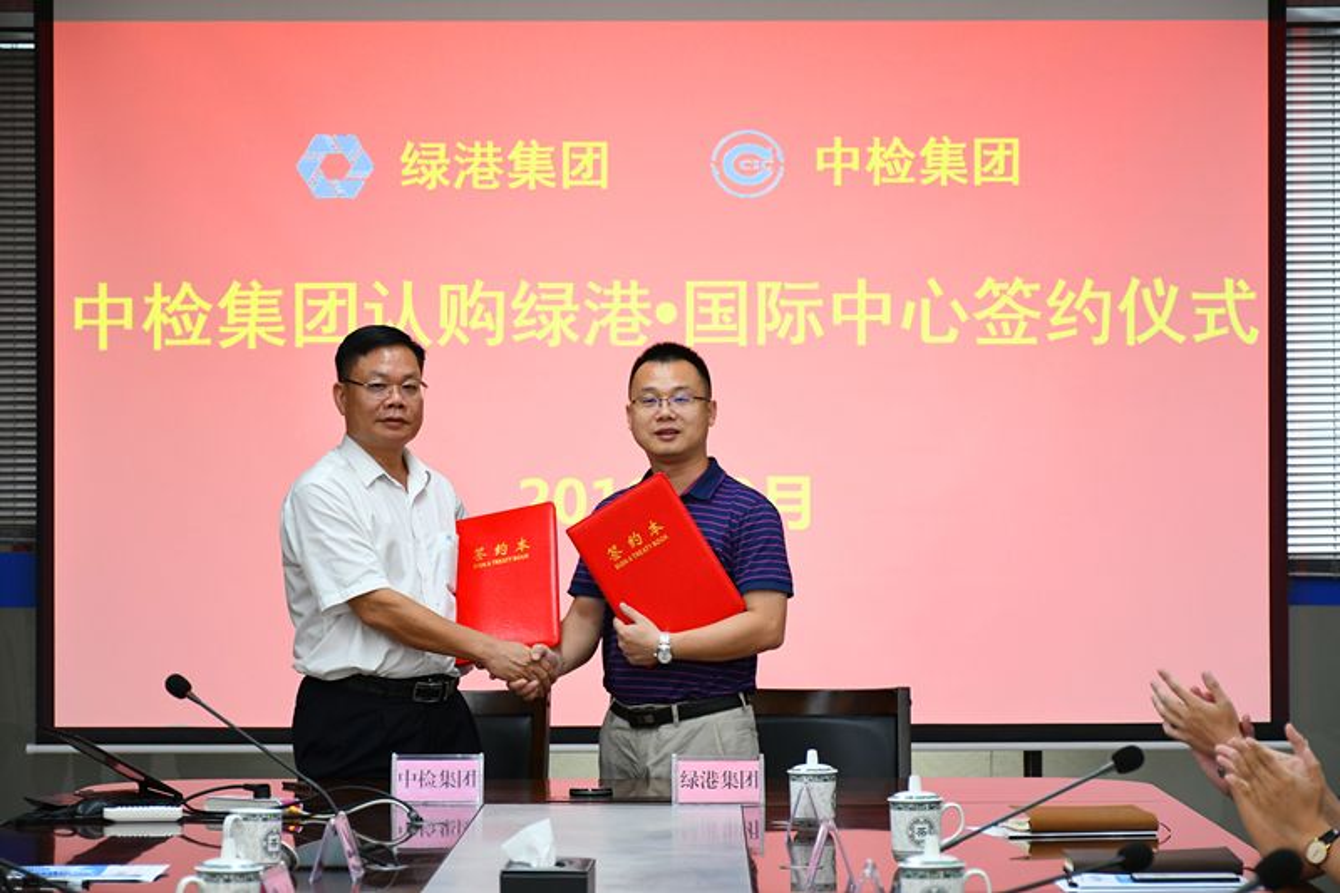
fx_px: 4465
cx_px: 670
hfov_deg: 17.1
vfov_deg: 11.4
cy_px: 446
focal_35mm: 120
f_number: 5.3
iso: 1000
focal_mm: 80
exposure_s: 1/60
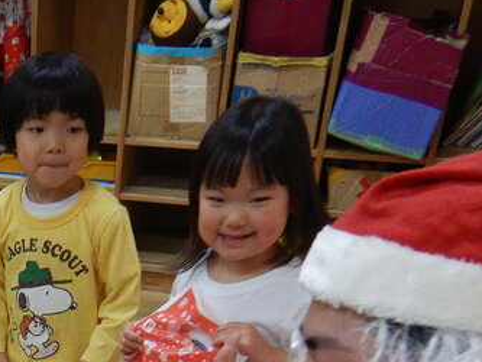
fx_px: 1003
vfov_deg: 18.3
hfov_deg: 24.7
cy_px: 536
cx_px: -78
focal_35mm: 72
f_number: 2.8
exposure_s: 1/40
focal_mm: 4.3
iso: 125
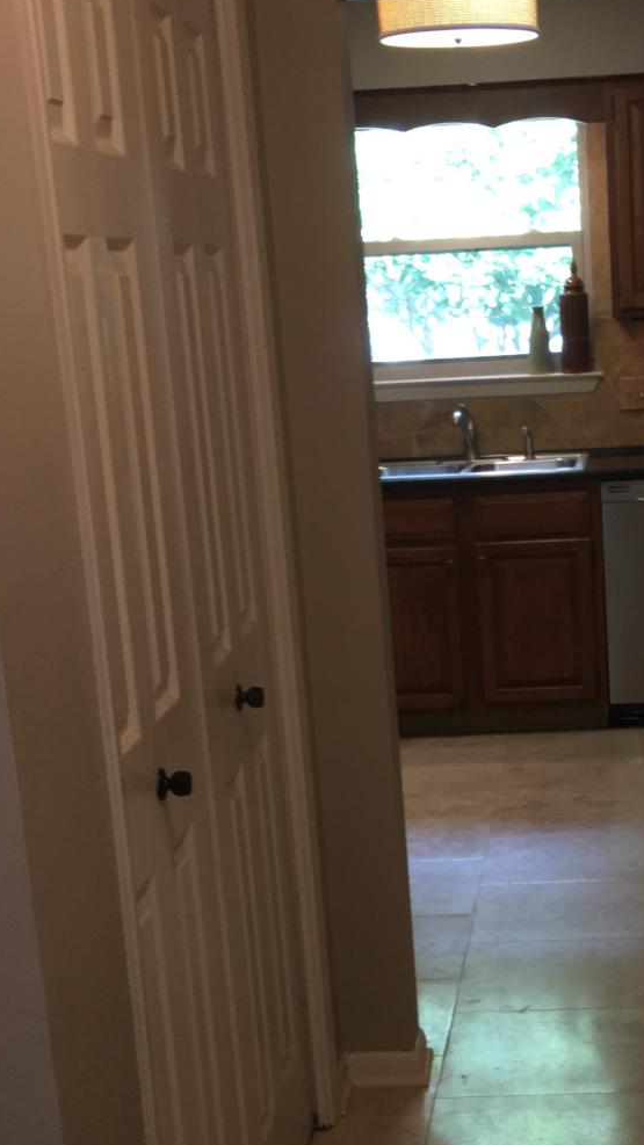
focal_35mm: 64
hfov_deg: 18.6
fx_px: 1943
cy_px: 865
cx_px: 543
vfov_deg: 32.2
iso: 50
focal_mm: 4.15
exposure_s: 1/30
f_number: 2.2
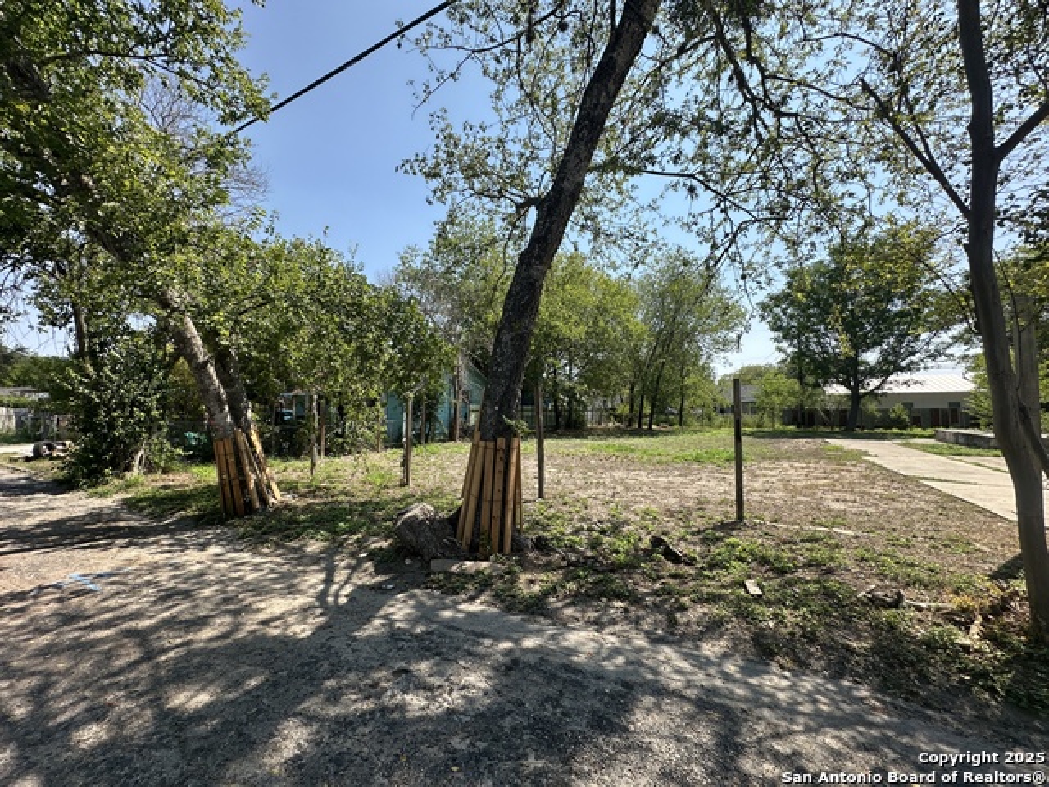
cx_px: 524
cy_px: 394
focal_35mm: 14
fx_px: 424
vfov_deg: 85.7
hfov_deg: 102.1
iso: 40
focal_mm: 2.22
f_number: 2.2
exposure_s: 1/947
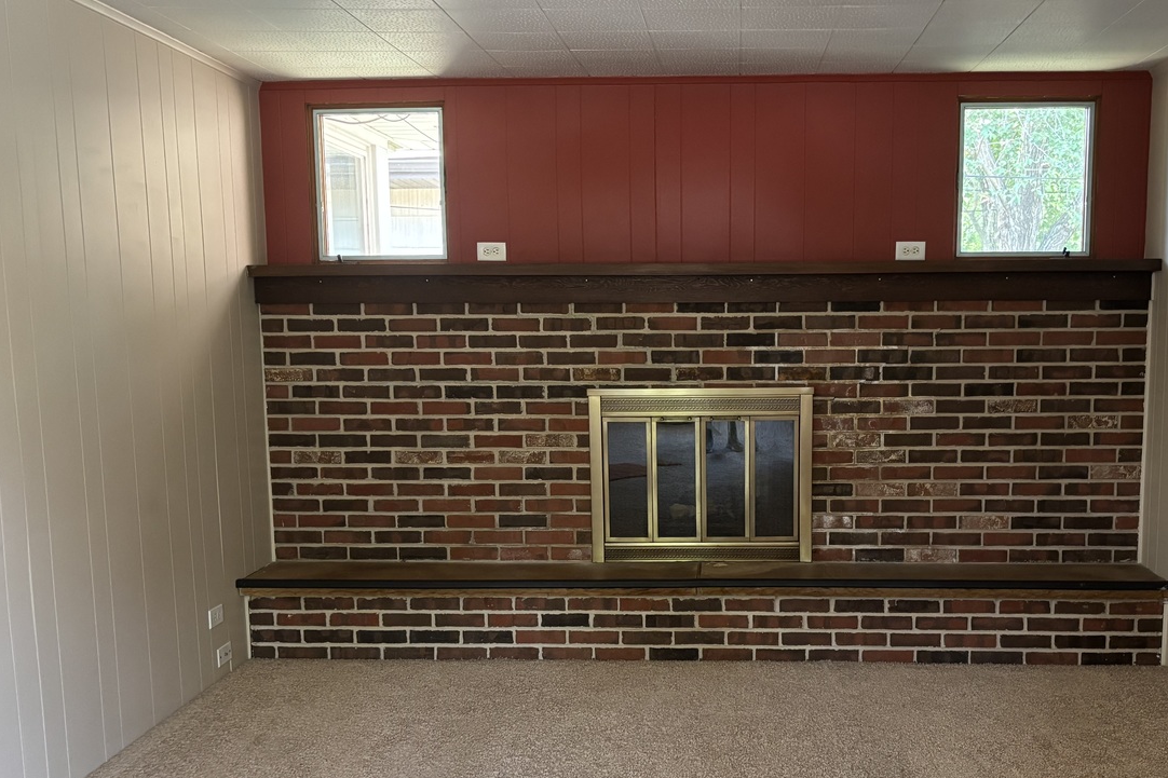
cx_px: 687
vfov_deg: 36.7
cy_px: 462
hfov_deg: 52.9
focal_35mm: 36
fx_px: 1168
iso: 500
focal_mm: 5.96
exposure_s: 1/60
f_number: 1.6
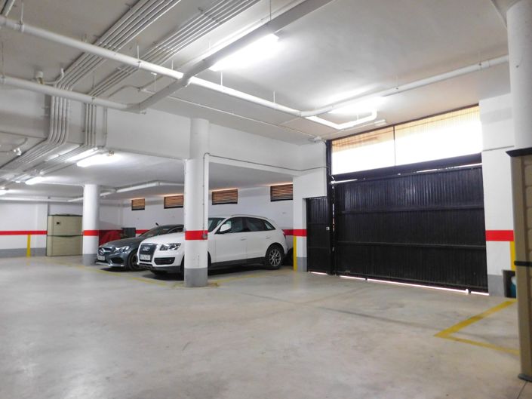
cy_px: 200
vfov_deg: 58.9
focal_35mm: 23
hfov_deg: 73.9
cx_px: 266
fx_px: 354
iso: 400
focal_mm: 4
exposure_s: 1/10
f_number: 3
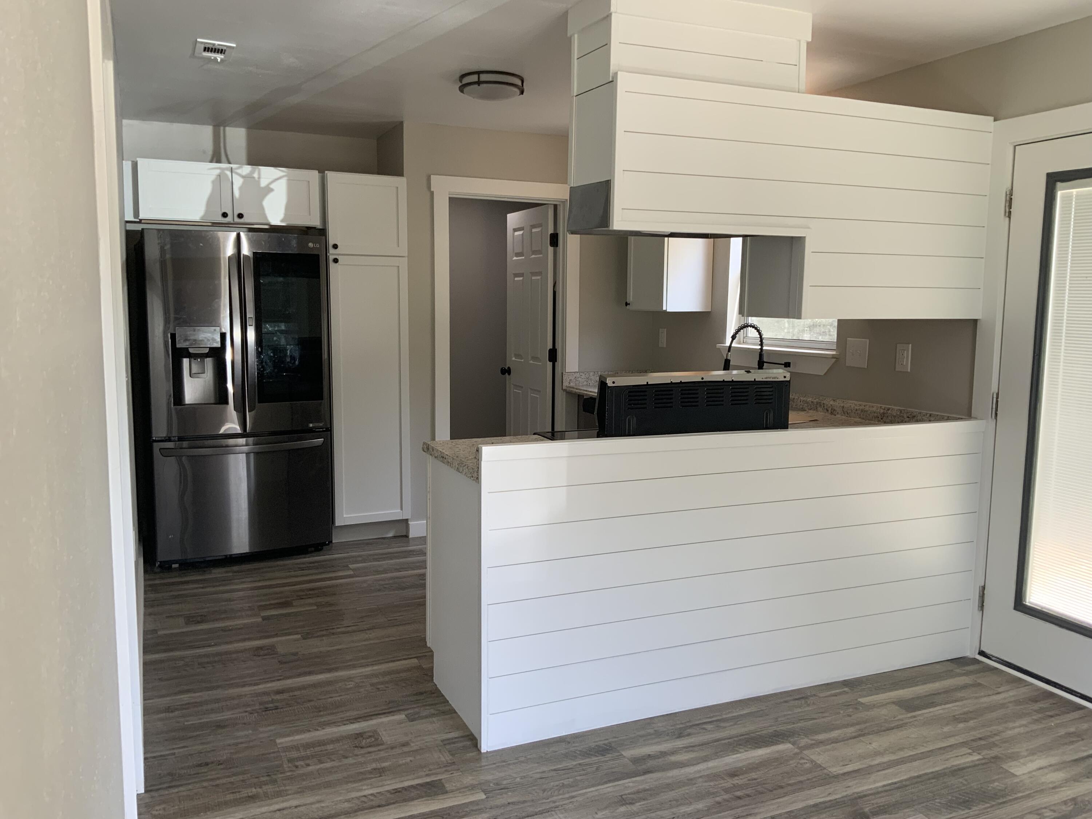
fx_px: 915
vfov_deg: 48.2
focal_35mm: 29
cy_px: 410
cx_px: 546
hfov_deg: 61.7
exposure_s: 1/122
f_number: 1.8
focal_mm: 3
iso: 50
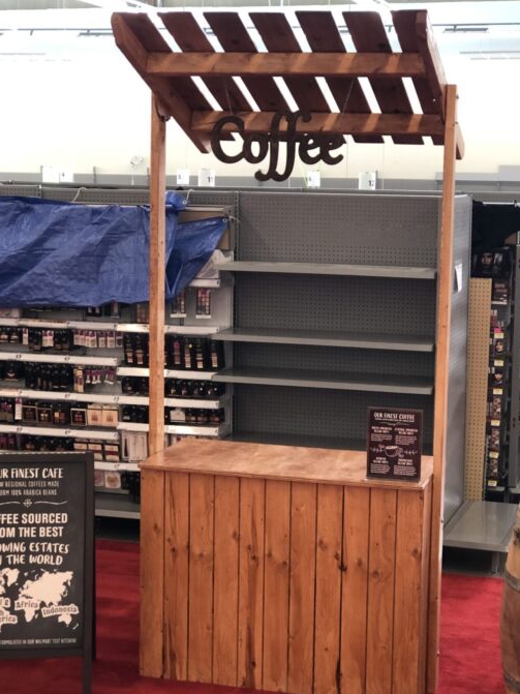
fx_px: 1362
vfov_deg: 28.6
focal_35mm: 68
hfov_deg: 21.6
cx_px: 297
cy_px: 345
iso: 80
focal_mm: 6.6
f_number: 2.8
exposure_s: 1/30
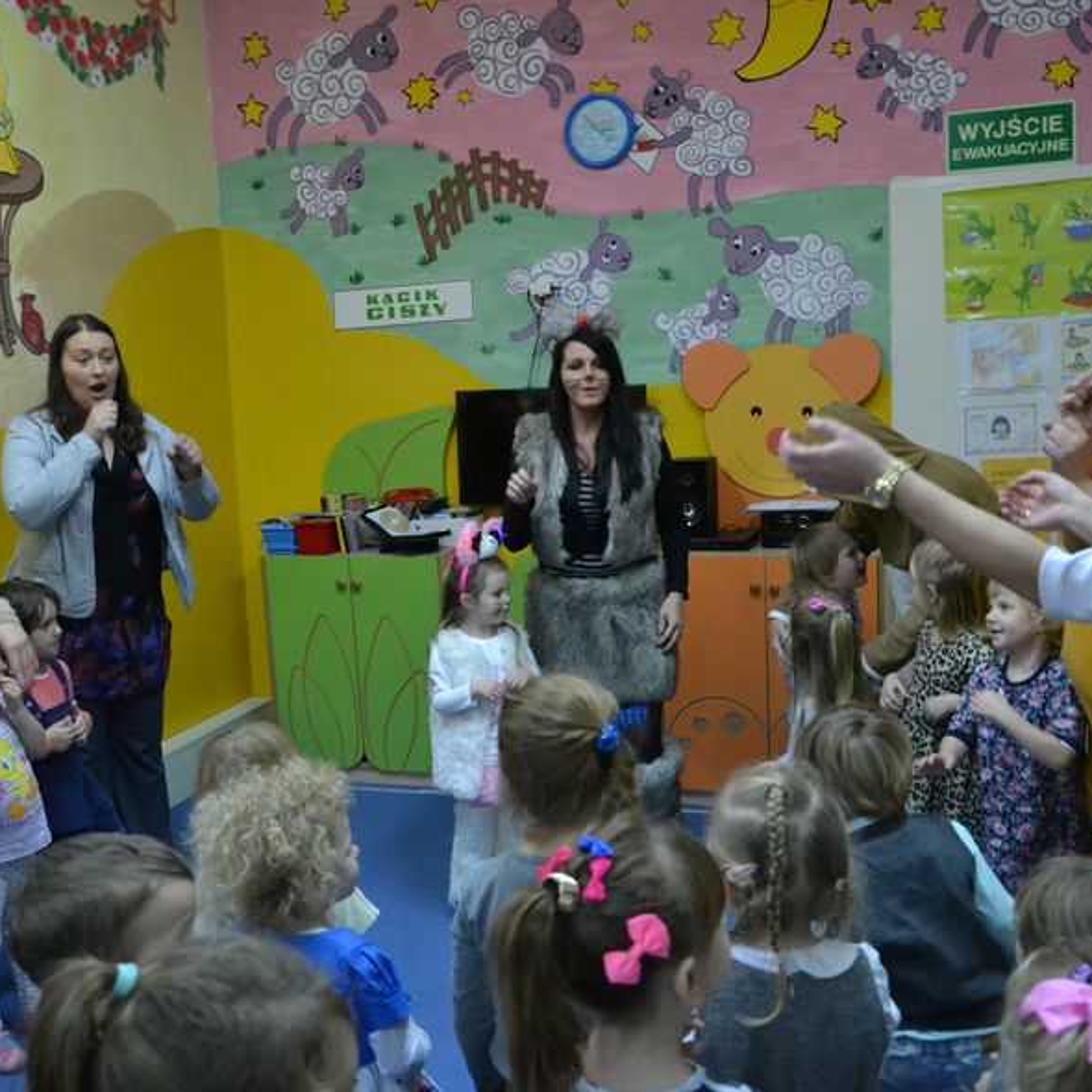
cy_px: 553
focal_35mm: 35
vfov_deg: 47.2
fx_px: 1249
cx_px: 472
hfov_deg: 47.1
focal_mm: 18
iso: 3200
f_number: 3.5
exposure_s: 1/160
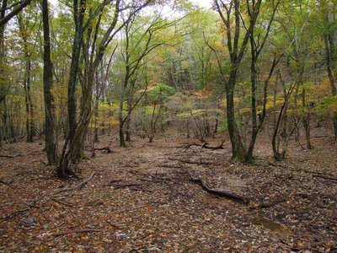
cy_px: 126
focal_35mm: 24
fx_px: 234
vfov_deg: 56.8
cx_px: 168
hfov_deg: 71.6
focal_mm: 4.3
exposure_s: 1/50
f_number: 2.8
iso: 160
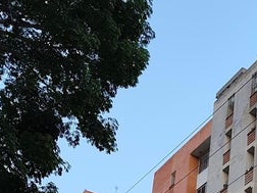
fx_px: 579
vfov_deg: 17.0
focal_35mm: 78
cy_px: 295
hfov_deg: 23.3
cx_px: 290
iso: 160
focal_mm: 6.19
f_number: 1.65
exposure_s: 1/71.5
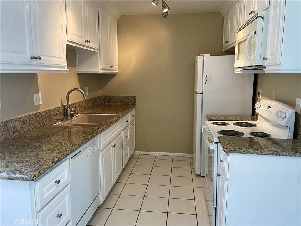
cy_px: 113
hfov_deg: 67.3
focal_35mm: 26
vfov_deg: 53.1
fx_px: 226
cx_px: 150
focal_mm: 4.2
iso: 80
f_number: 1.6
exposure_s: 1/60
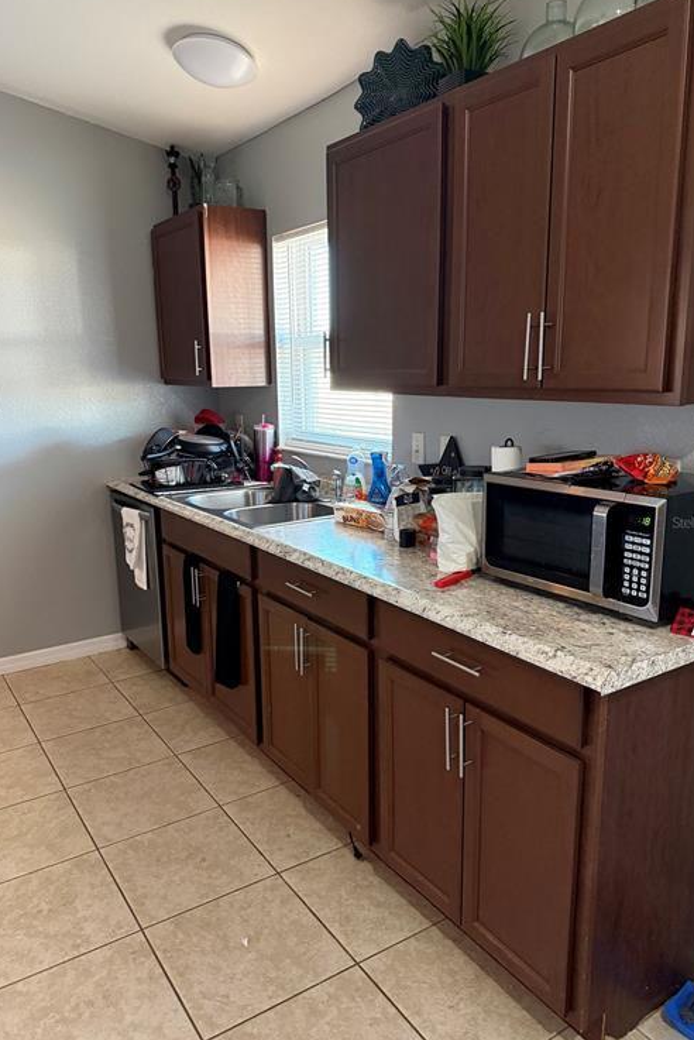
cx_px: 330
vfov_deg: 69.4
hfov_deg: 49.6
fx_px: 751
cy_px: 522
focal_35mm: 26
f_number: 1.78
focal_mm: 6.76
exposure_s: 1/60
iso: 800
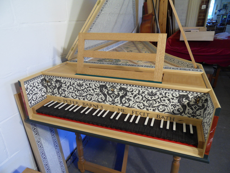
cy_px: 86
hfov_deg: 71.6
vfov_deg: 56.8
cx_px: 115
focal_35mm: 24
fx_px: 159
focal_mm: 4.2
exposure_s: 1/45
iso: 100
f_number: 3.3
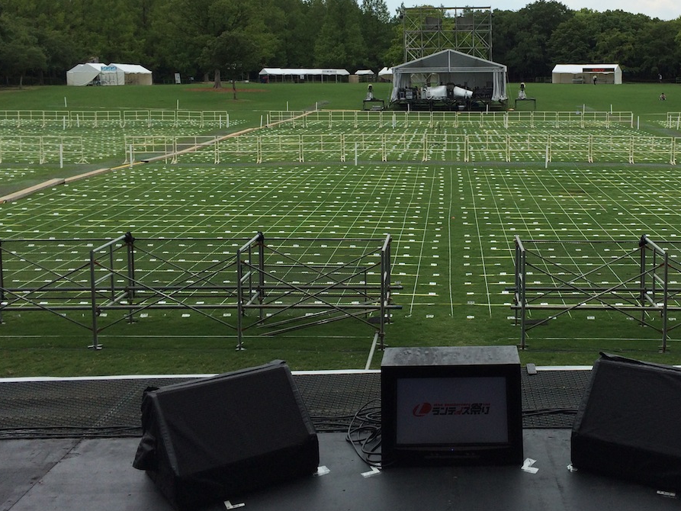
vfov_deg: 33.2
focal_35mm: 43
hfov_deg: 43.1
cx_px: 467
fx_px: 846
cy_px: 153
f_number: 2.2
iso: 40
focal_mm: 4.12
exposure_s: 1/2053
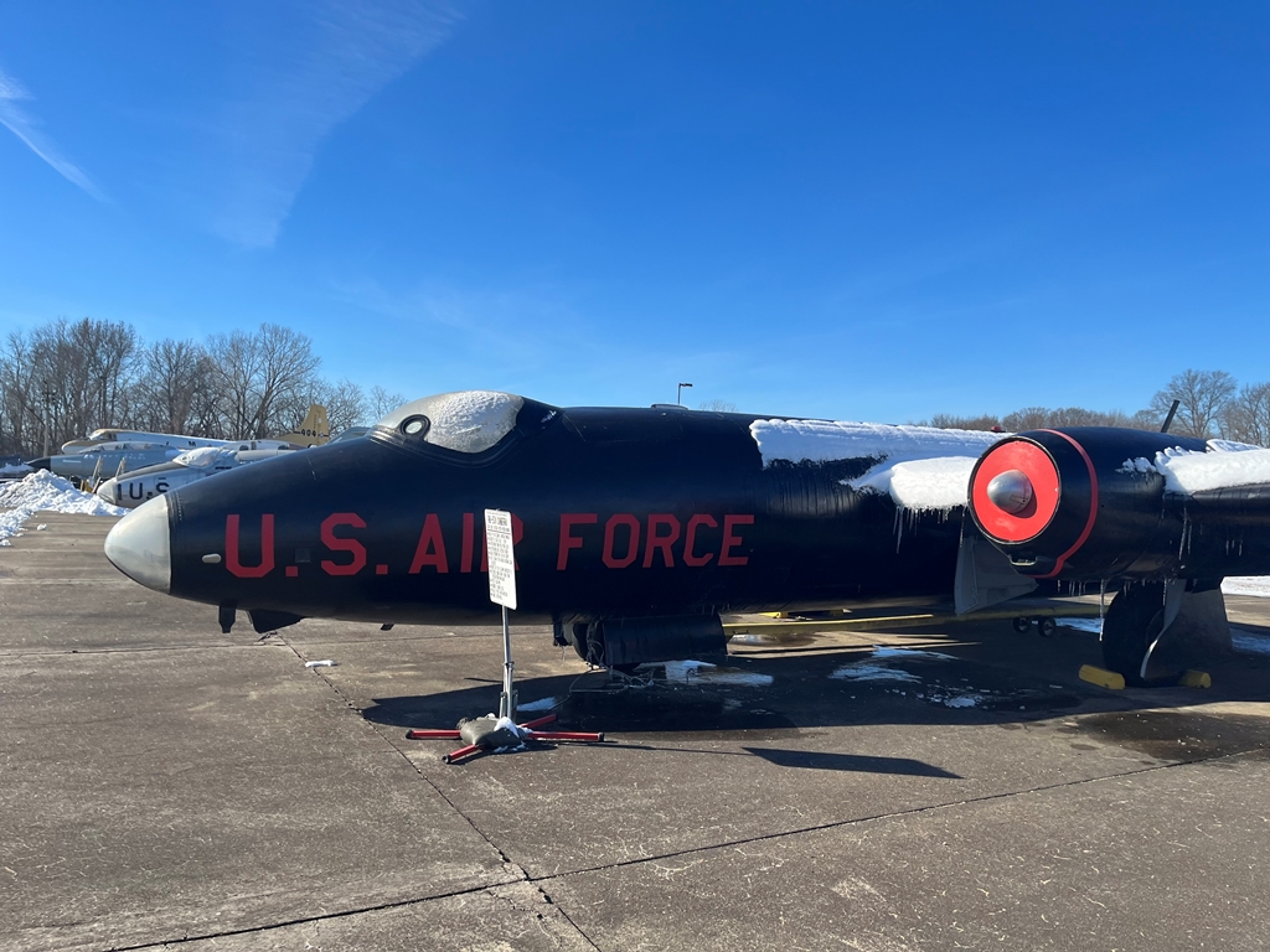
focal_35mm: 26
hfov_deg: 67.3
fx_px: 954
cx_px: 635
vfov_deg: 53.1
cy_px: 476
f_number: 1.6
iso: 50
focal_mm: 5.1
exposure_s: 1/3311
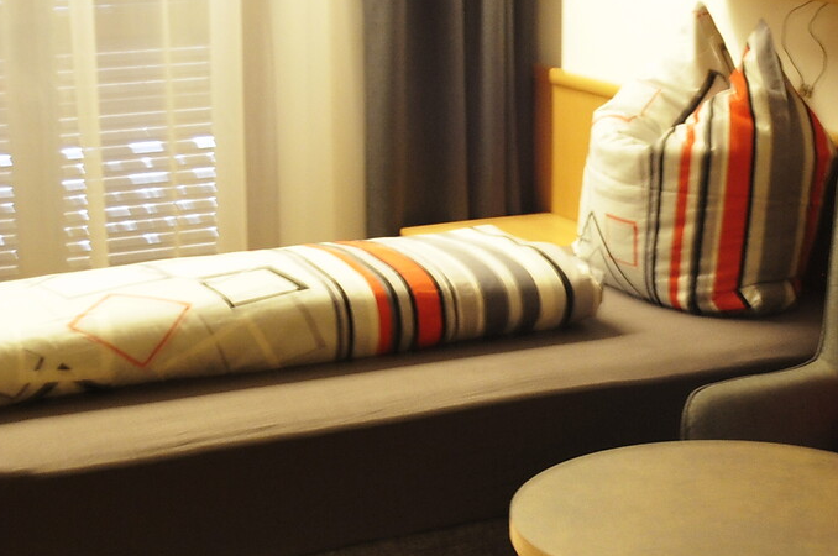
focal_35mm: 85
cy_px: 327
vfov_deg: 16.0
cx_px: 641
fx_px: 1976
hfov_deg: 23.7
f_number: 5.6
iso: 800
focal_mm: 20
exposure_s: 1/6
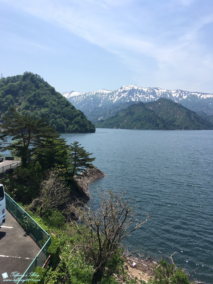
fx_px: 238
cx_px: 106
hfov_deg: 48.2
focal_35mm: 29
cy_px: 142
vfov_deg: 61.7
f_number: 2.2
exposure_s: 1/1972
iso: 25
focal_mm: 4.15
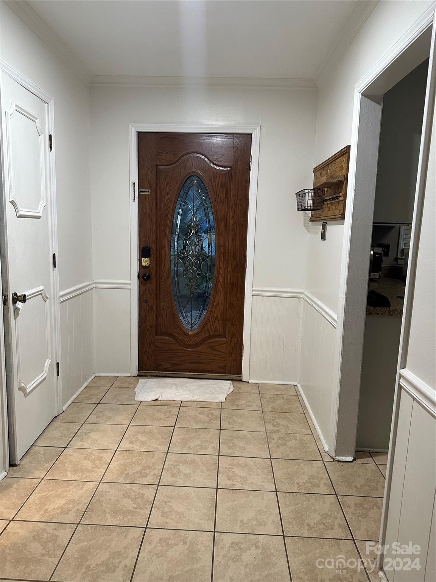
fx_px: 403
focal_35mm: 24
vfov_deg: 71.6
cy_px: 291
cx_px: 218
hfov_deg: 56.8
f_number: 1.78
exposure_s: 1/60
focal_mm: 6.86
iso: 200
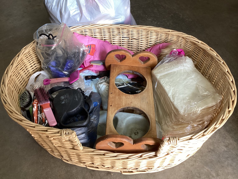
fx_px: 213
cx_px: 119
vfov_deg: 45.4
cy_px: 90
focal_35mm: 31
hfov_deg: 58.3
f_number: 2.4
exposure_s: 1/60
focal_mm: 3.3
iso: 100
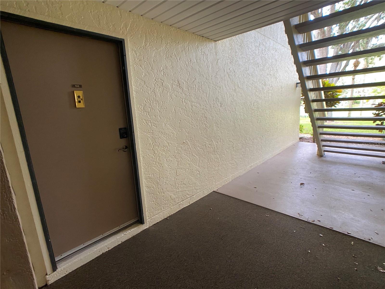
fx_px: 289
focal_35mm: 26
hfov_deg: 67.3
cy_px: 144
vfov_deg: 53.1
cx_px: 192
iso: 125
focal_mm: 4.25
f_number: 1.8
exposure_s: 1/89
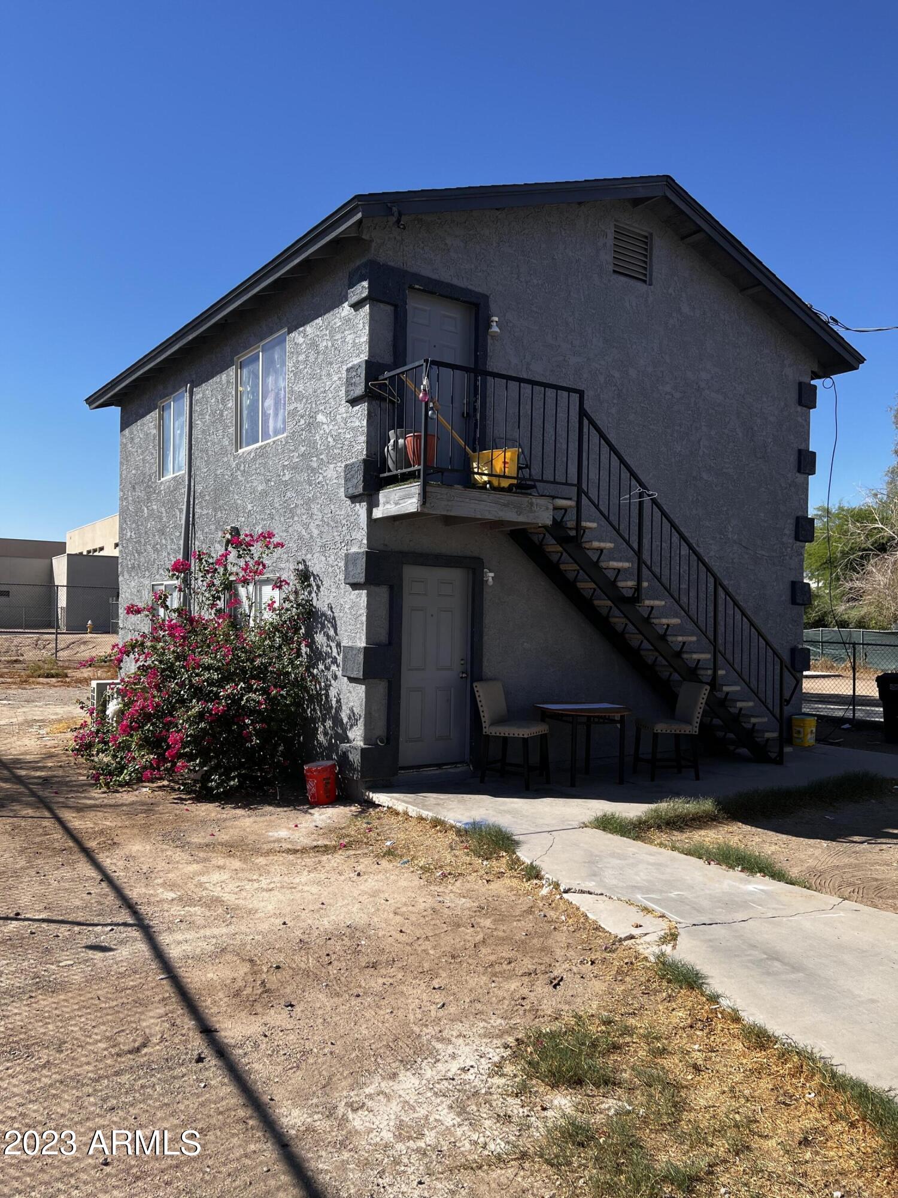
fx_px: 899
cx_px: 449
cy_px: 599
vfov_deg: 67.3
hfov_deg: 53.1
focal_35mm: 26
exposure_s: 1/3257
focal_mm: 5.7
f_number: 1.5
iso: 50
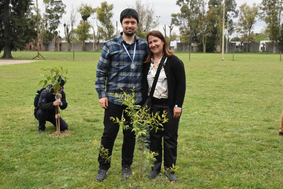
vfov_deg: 29.9
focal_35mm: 45
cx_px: 142
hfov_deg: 43.6
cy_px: 94
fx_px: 354
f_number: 13
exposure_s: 1/640
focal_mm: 30
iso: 1600
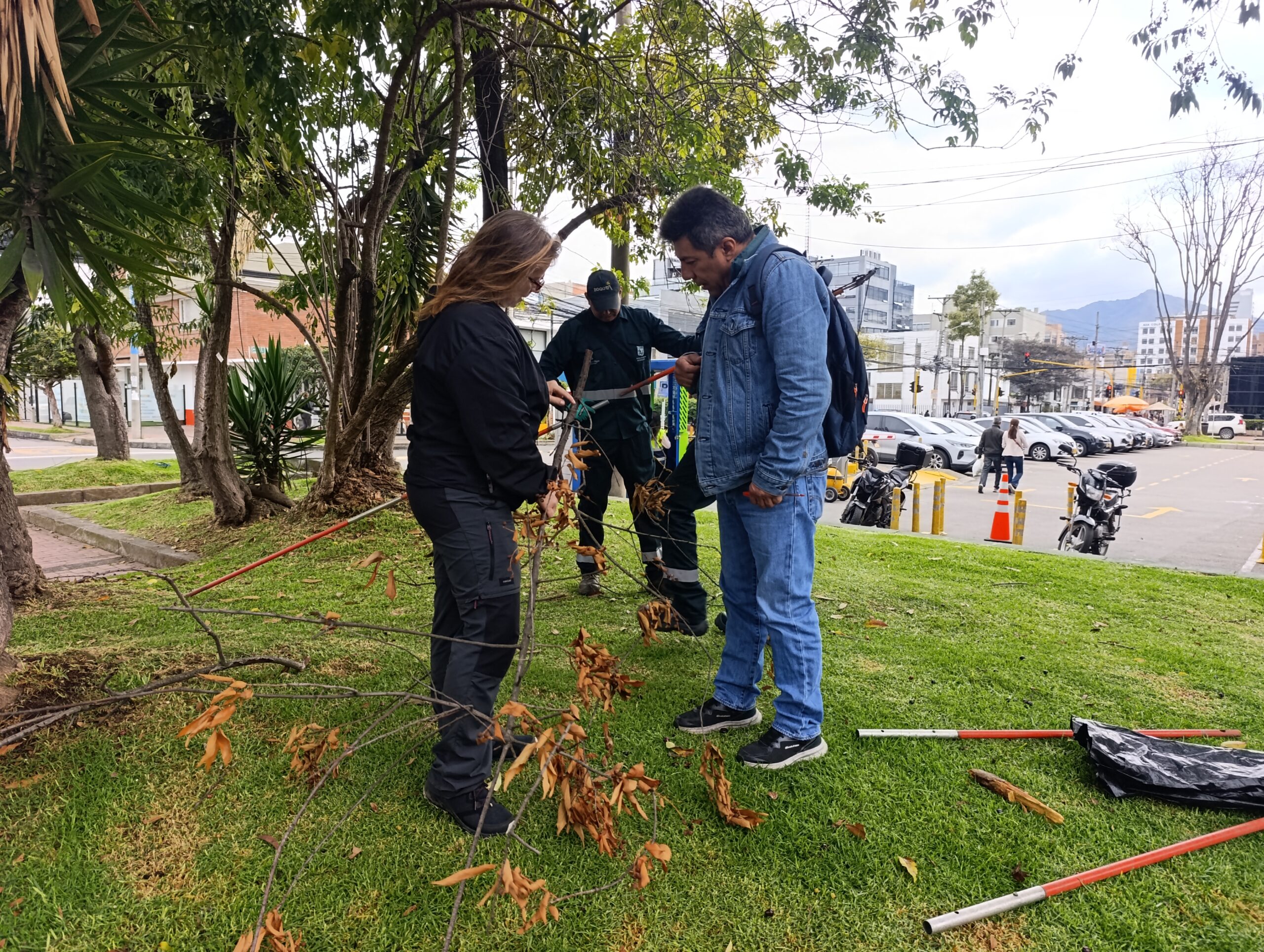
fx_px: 841
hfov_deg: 73.8
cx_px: 632
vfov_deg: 59.0
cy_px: 476
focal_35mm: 23
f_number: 1.6
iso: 50
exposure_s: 1/173
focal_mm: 6.14
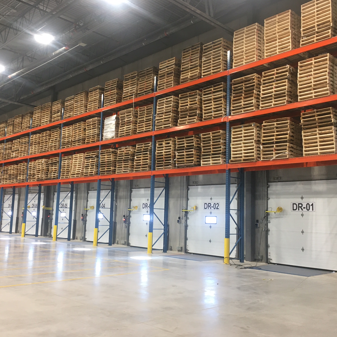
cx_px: 167
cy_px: 169
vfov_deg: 47.2
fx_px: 386
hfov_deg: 47.2
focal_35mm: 35
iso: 80
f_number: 2.2
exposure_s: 1/30
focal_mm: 4.15
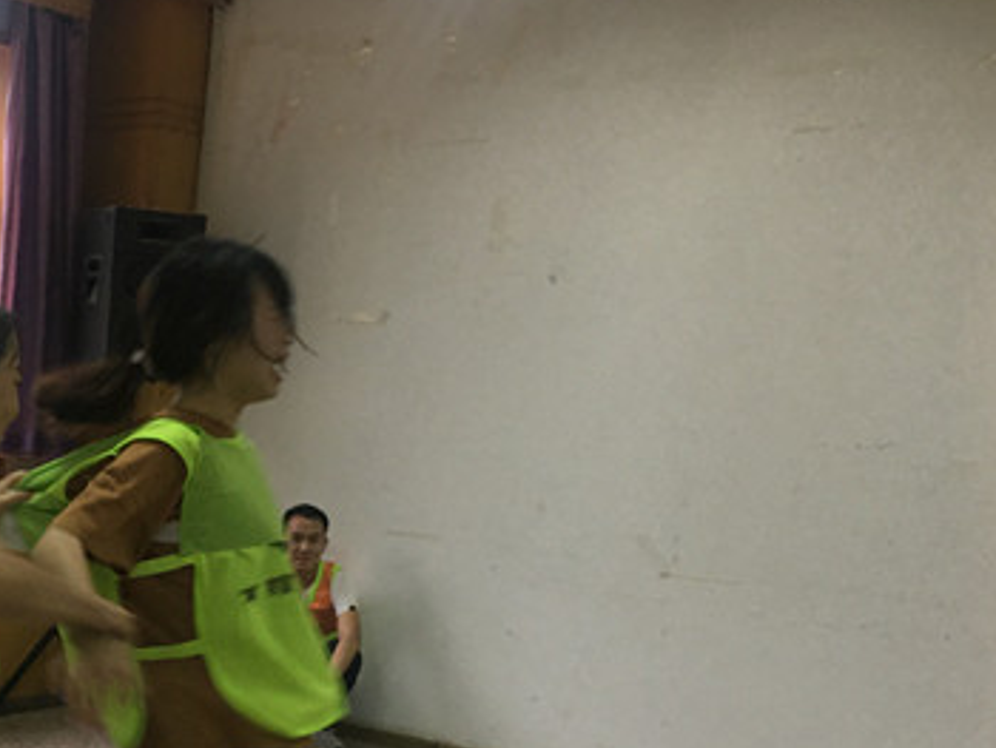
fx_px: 1526
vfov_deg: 26.8
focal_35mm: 53
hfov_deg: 34.5
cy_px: 640
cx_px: 137
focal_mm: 4.15
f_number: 2.2
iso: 64
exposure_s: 1/17
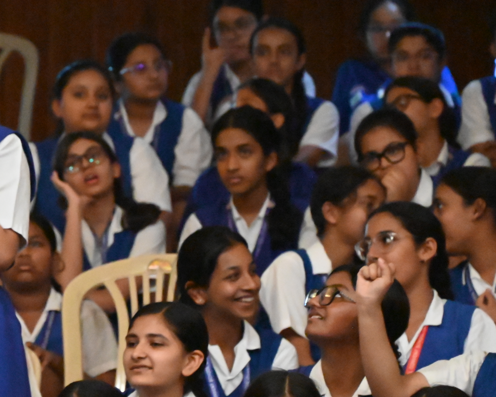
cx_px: -36
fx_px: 6532
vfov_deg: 3.5
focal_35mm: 445
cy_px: 198
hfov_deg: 4.3
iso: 25600
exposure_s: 1/80
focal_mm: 200
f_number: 6.3
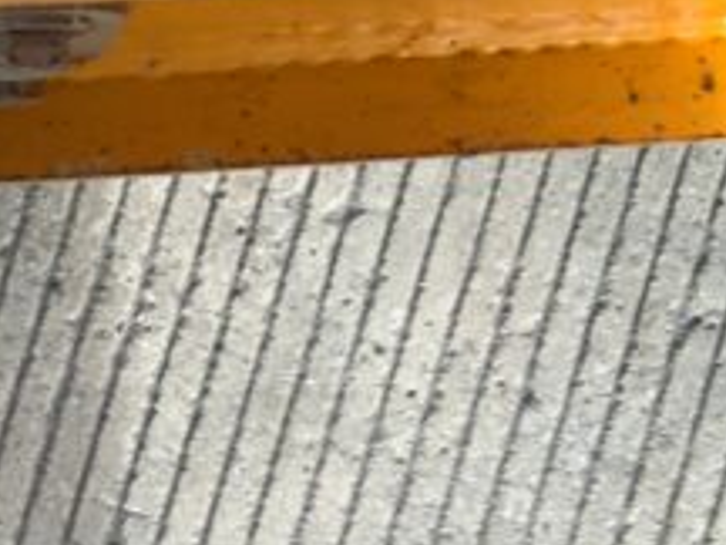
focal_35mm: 86
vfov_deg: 17.2
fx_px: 1804
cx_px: -7
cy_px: 310
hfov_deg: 21.9
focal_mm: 3
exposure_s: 1/165
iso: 16
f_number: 1.8
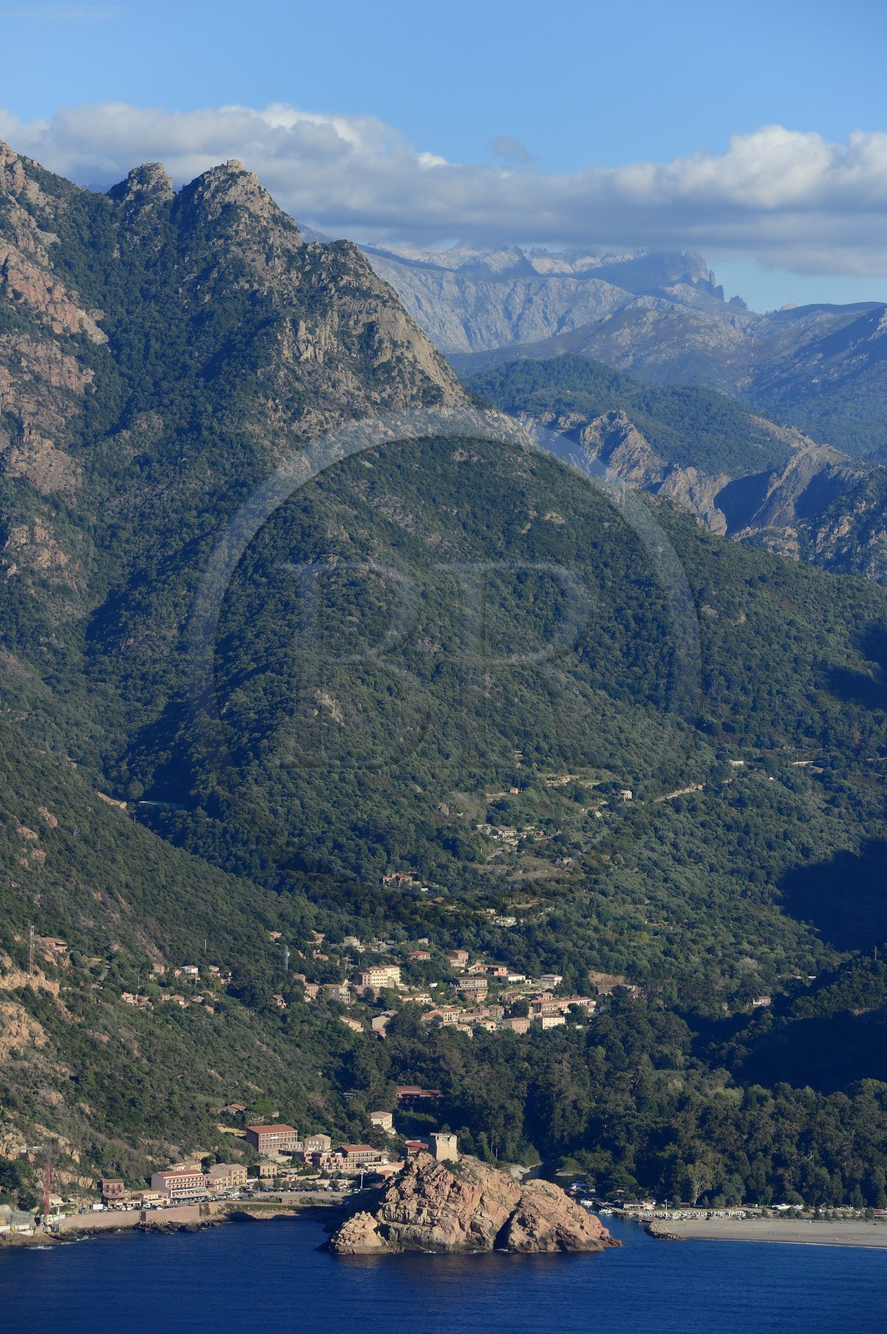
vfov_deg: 12.8
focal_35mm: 160
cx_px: 444
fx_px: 5923
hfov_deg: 8.6
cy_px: 667
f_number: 10
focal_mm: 160
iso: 400
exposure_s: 1/1000
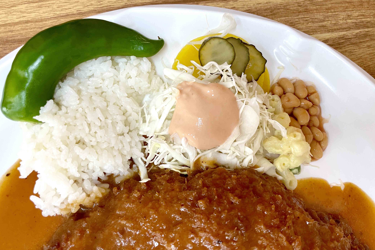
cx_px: 194
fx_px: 292
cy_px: 130
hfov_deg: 65.5
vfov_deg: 46.4
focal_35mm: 28
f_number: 1.6
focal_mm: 4.2
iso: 80
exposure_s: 1/60
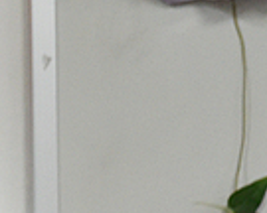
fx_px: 11814
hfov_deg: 1.3
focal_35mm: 1495
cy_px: 38
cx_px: -311
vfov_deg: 1.0
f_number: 5.6
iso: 2800
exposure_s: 1/125
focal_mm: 210
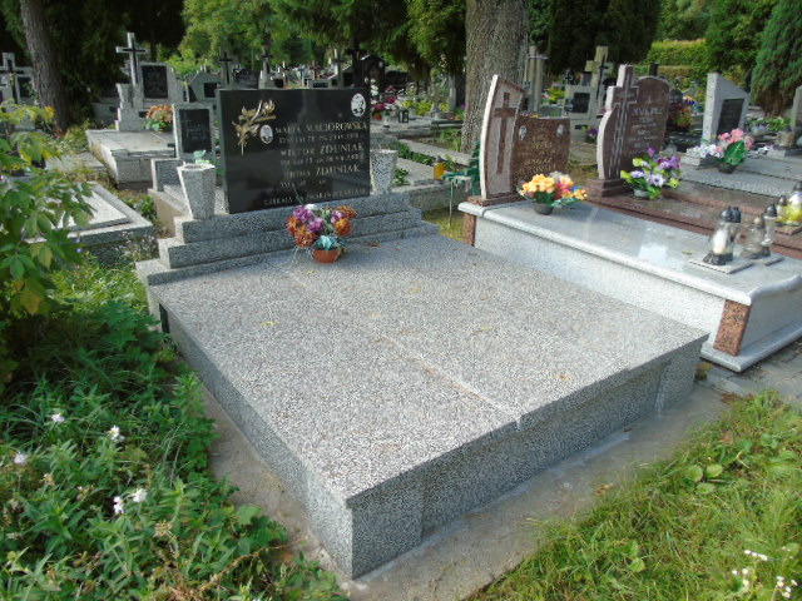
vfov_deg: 54.9
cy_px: 300
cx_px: 401
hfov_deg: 69.4
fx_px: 579
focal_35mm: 25
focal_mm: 4.4
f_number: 3.4
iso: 80
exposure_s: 1/100
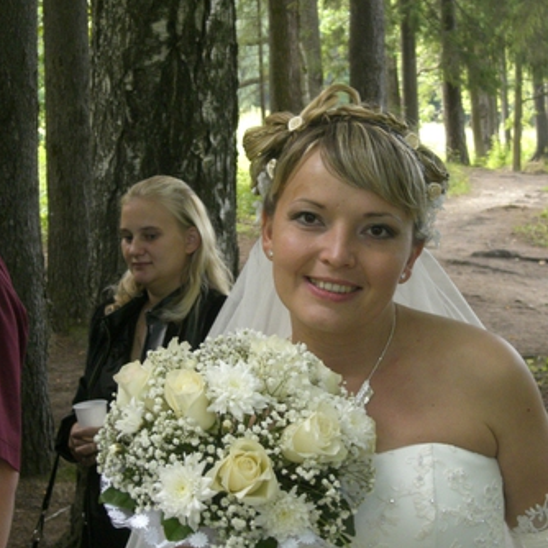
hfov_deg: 21.4
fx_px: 1451
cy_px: 274
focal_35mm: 81
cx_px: 327
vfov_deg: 21.4
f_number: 4.1
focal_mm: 11.34
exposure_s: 1/60
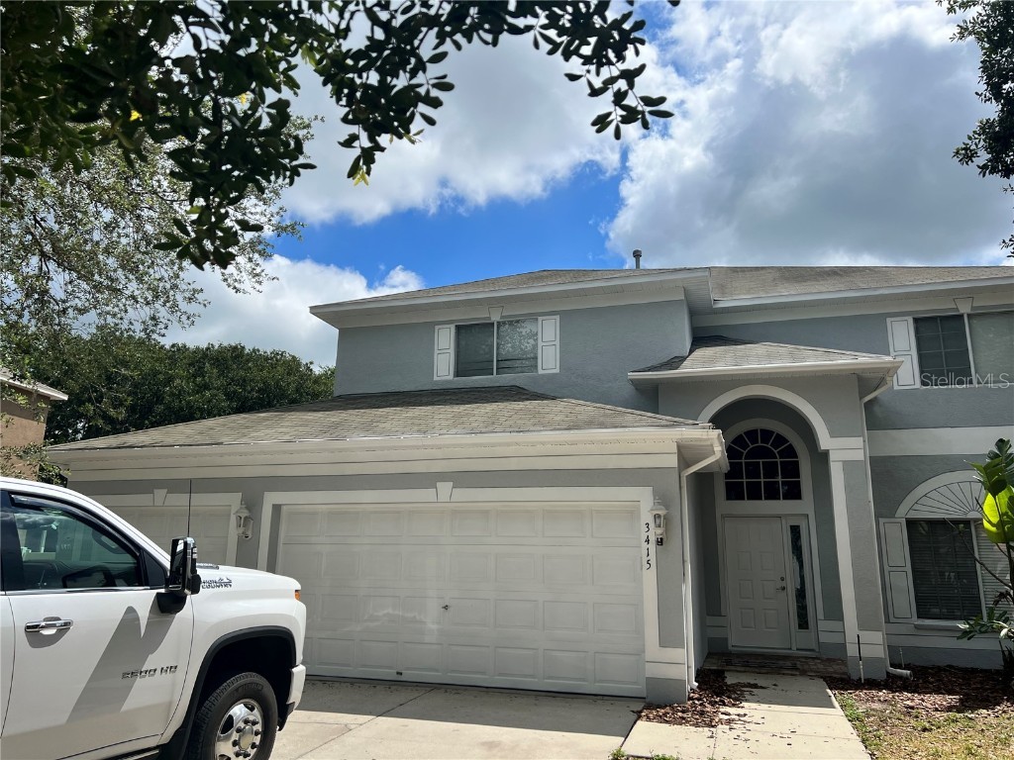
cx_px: 507
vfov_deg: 53.1
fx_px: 762
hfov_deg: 67.3
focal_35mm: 26
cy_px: 380
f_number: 1.5
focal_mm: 5.7
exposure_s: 1/6993
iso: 50
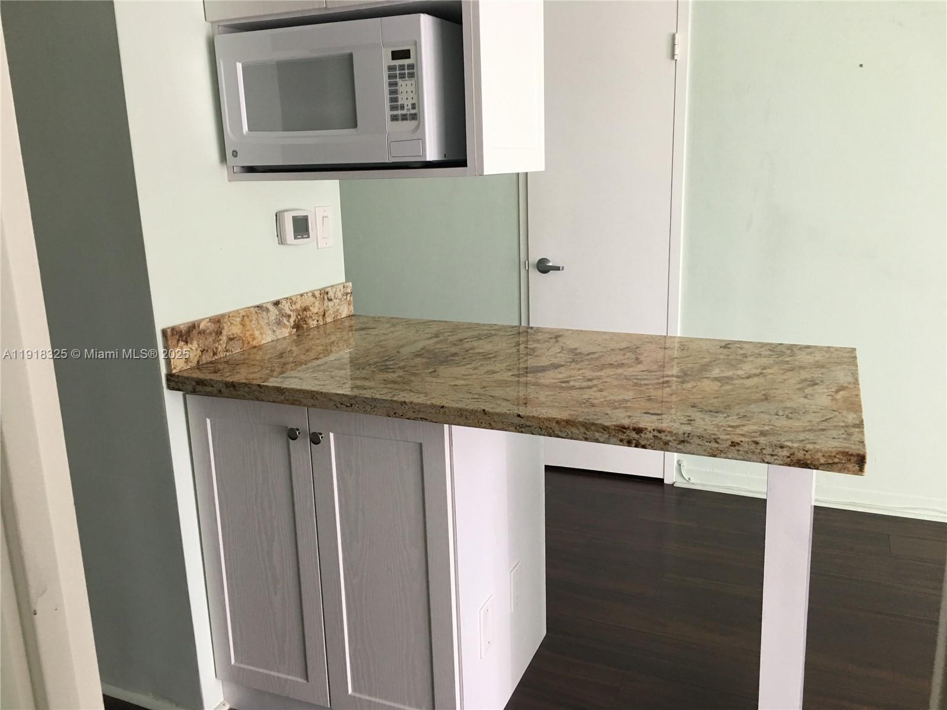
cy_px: 355
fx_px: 793
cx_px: 474
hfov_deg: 61.7
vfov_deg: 48.2
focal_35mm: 29
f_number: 2.2
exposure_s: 1/15
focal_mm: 4.15
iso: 50
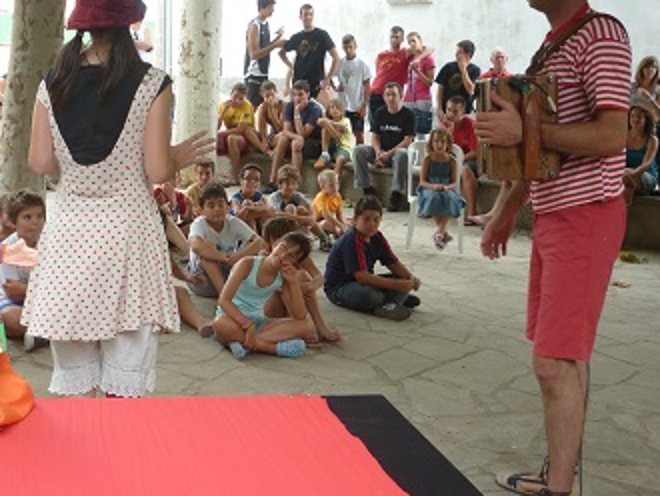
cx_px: 266
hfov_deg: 38.0
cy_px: 245
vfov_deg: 29.1
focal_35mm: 50
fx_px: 954
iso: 80
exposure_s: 1/50
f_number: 2.8
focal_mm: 5.5
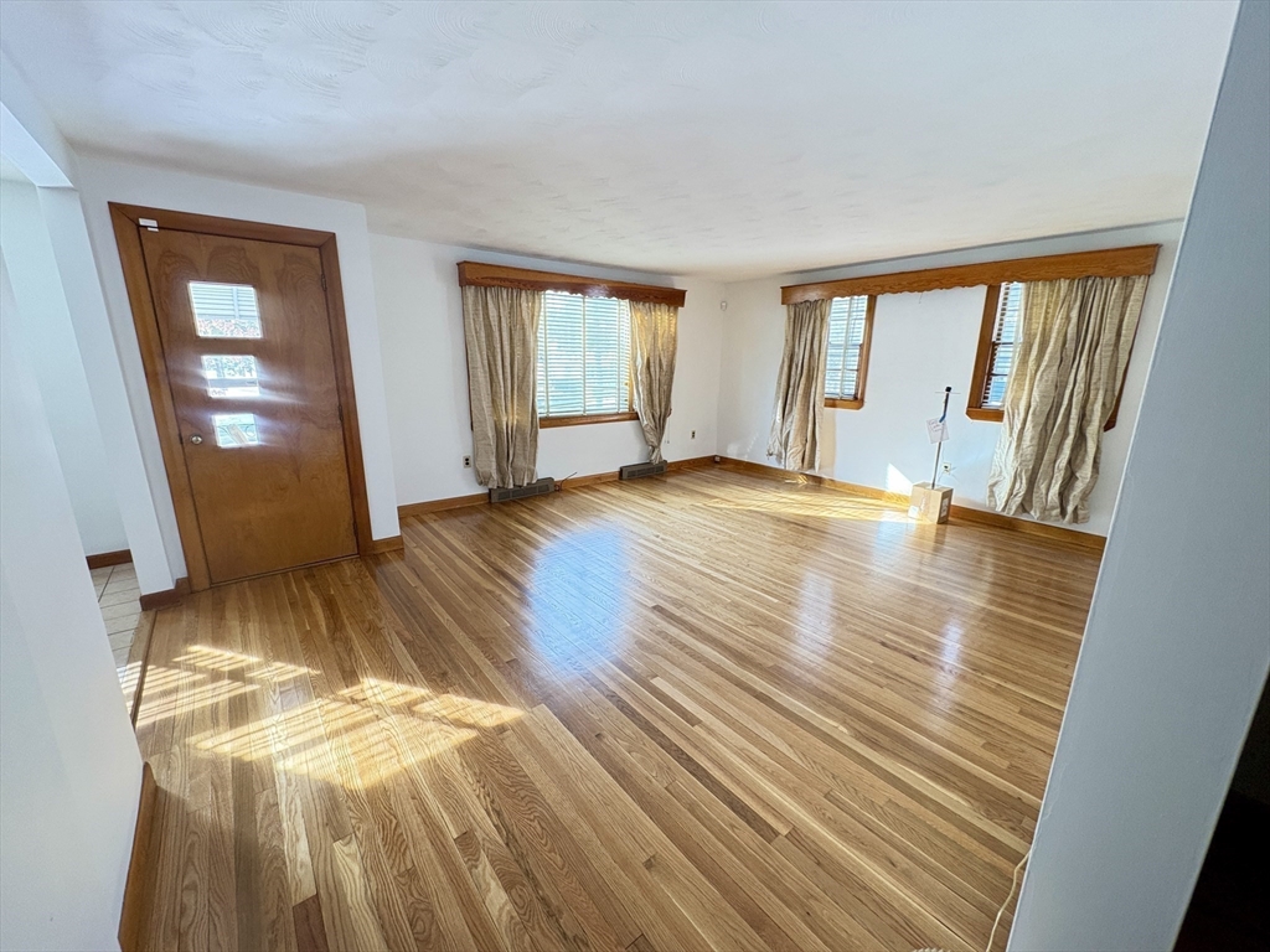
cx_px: 635
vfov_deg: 85.7
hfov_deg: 102.1
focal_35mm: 14
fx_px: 514
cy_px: 476
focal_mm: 2.22
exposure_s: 1/60
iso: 400
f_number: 2.2
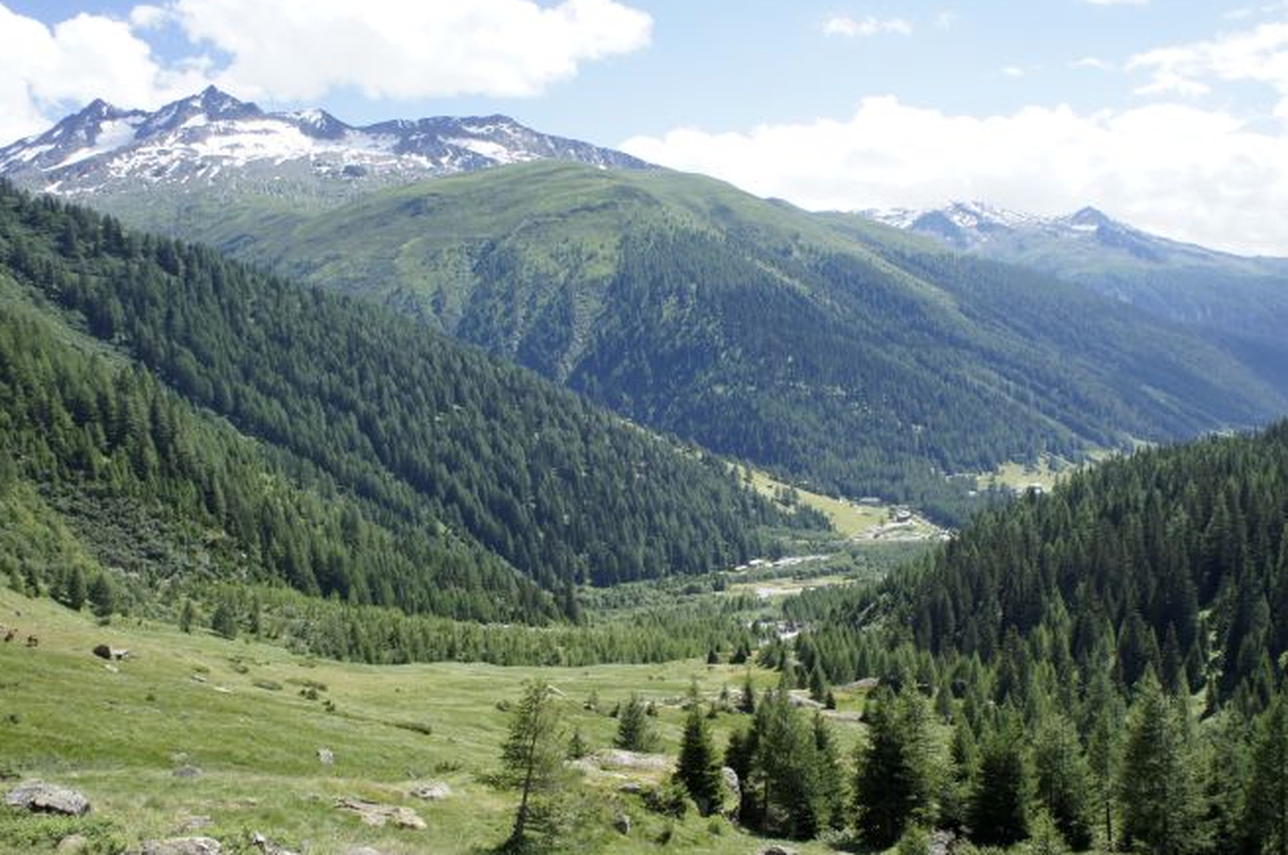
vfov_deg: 39.8
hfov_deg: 57.1
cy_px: 482
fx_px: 1179
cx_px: 726
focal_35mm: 33
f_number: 7.1
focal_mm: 18
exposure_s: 1/250
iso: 200
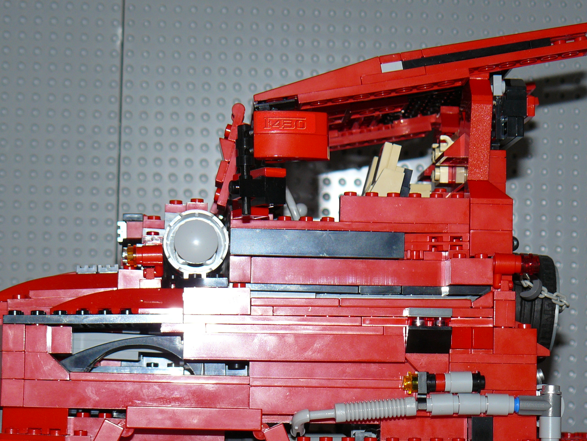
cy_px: 220
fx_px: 1814
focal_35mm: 107
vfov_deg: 13.8
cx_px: 294
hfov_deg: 18.4
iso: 100
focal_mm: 14.9
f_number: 3.2
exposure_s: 1/30
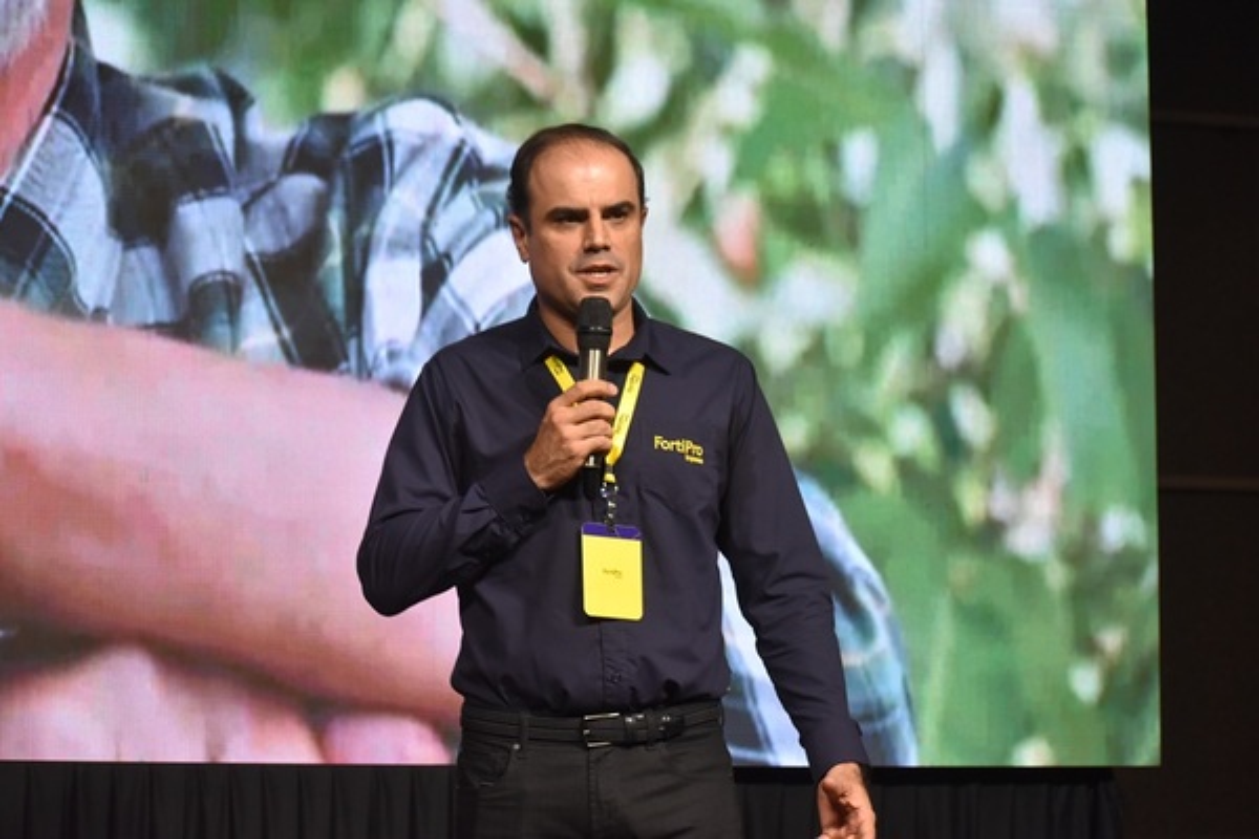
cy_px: 420
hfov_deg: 19.5
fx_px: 3672
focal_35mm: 105
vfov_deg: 13.0
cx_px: 630
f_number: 4.5
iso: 1100
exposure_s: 1/125
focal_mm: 70
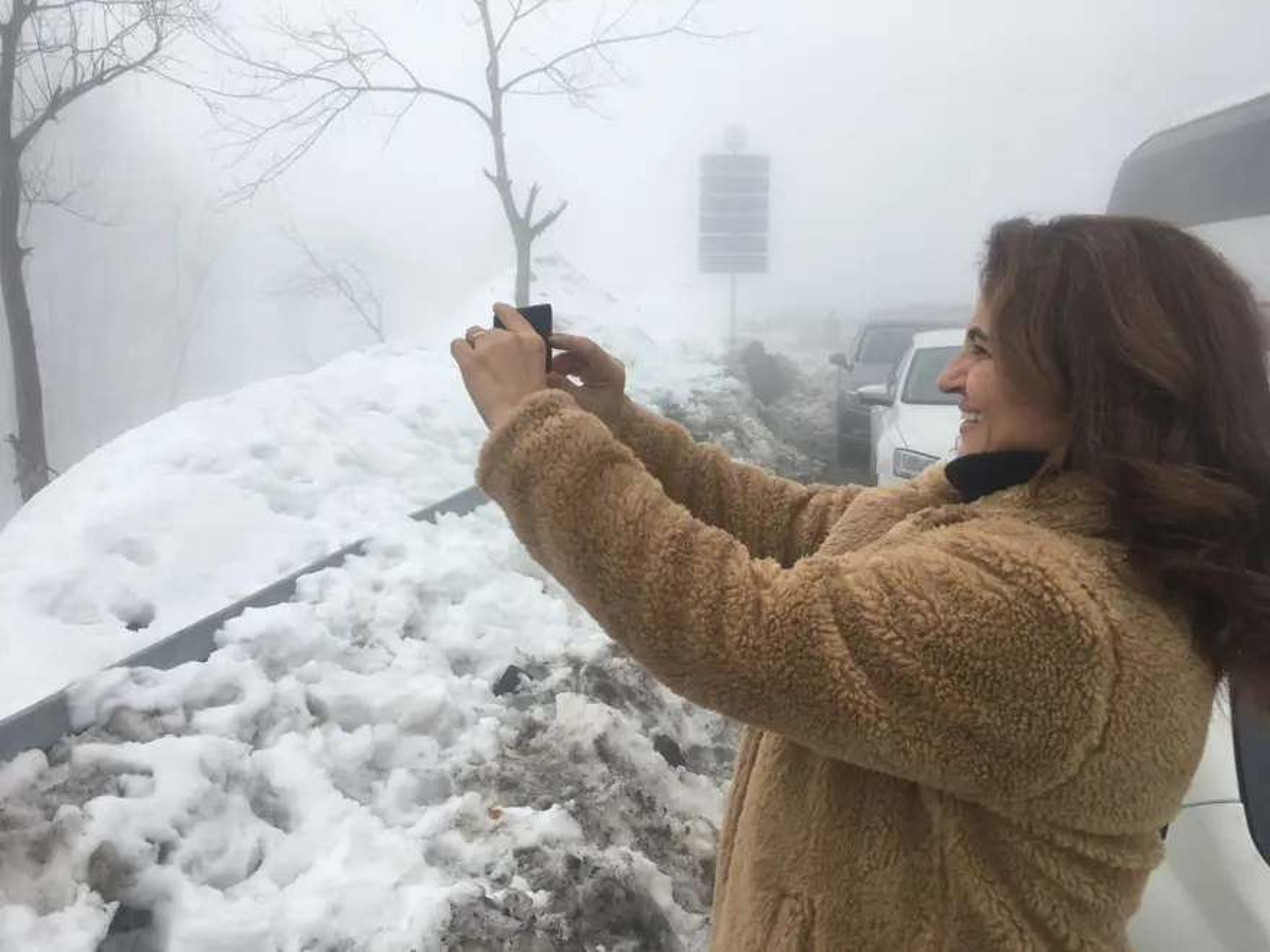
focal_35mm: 29
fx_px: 1064
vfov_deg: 48.2
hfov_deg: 61.7
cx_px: 635
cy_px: 476
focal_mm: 4.15
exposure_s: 1/605
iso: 25
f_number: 2.2
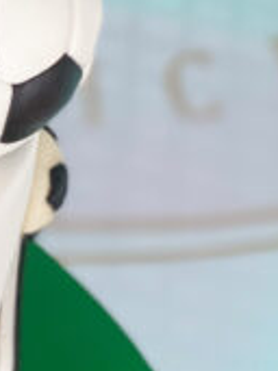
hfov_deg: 6.4
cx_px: -312
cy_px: 174
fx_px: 2412
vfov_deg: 8.8
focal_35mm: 225
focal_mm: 6
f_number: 2
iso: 25
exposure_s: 1/122
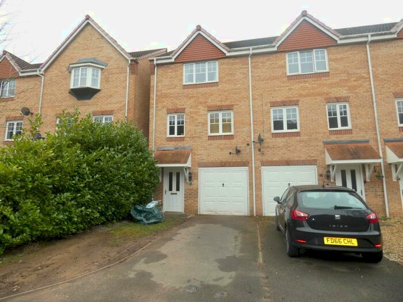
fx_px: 233
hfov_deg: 81.7
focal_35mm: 20
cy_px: 151
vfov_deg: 66.0
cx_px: 202
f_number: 2.8
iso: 80
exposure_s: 1/100
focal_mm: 3.6
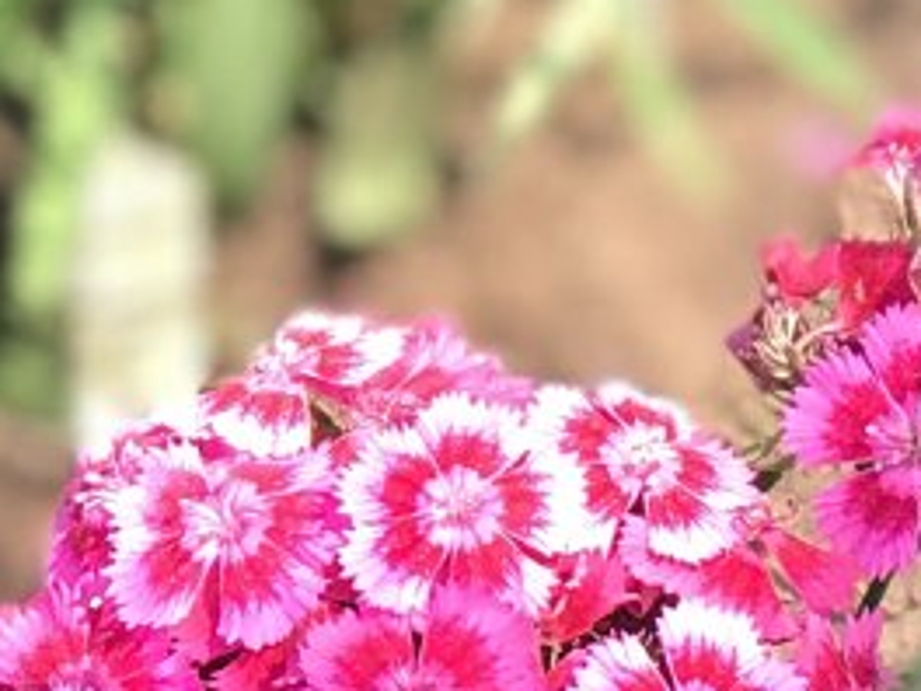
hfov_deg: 5.7
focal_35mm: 345
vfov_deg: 4.3
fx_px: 9179
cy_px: 1424
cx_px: 1444
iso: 25
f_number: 2.8
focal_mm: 6.6
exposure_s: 1/50
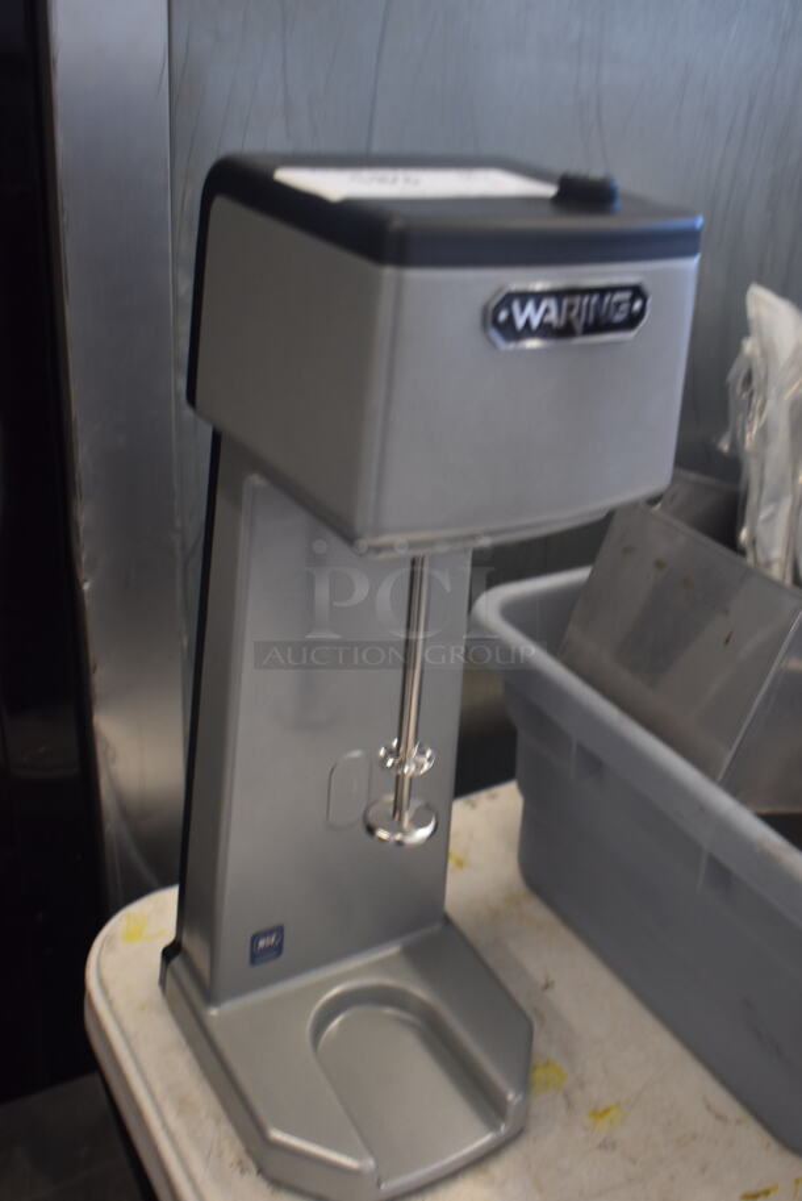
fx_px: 1151
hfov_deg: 38.4
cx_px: 401
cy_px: 600
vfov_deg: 55.1
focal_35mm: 34
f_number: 3.8
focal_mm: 23
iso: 1000
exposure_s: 1/125
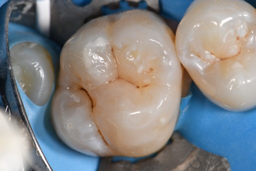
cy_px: 86
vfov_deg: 8.7
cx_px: 128
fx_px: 1116
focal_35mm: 157
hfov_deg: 13.1
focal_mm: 105
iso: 200
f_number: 32
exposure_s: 1/160
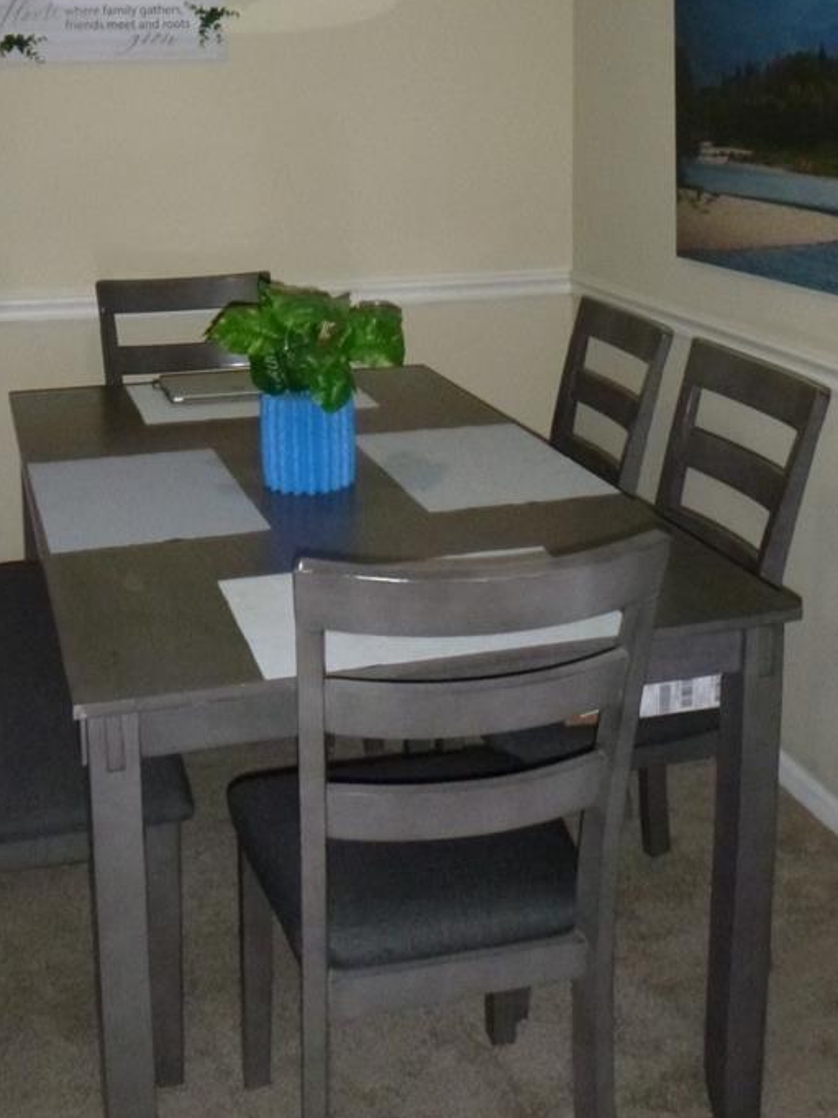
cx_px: 366
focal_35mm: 44
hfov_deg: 32.8
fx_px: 1421
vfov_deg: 41.2
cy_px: 230
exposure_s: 1/60
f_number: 3.9
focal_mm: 4.5
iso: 400
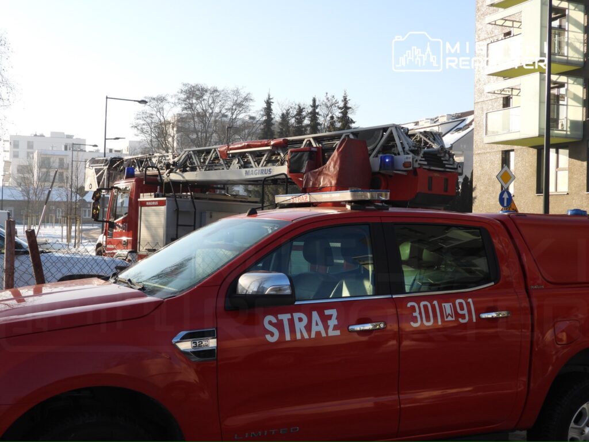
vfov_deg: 32.9
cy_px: 221
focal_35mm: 44
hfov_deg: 42.9
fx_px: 749
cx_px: 294
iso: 100
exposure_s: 1/500
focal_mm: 7.9
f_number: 3.2
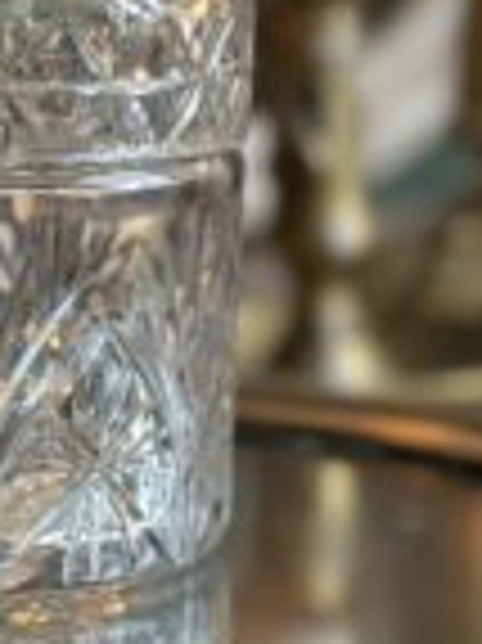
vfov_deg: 14.7
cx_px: -54
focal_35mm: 134
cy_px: 306
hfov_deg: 10.9
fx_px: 2492
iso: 125
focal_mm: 6.86
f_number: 1.78
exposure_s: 1/66
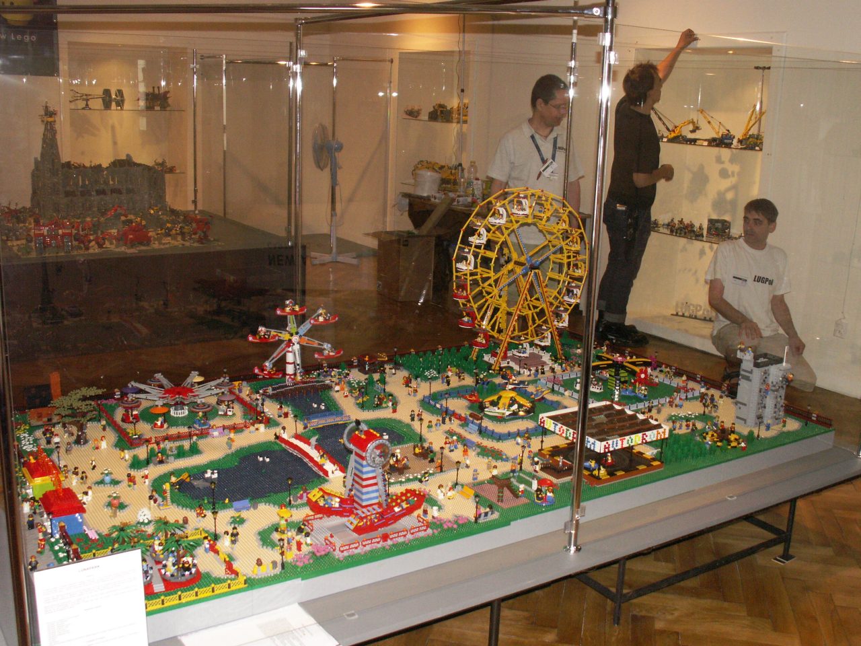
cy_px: 323
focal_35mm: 37
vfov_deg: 38.7
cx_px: 430
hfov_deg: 50.1
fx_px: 920
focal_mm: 6.15
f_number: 2.8
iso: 160
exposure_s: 1/60
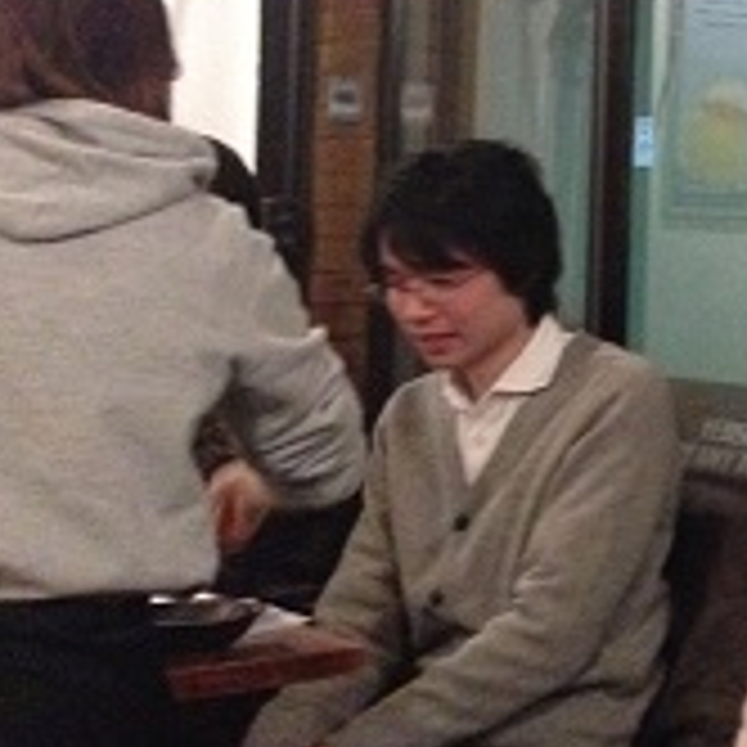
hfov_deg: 18.3
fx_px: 2100
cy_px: 184
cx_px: 1071
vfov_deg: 20.0
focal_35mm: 86
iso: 800
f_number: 2.4
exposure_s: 1/15
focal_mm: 4.12
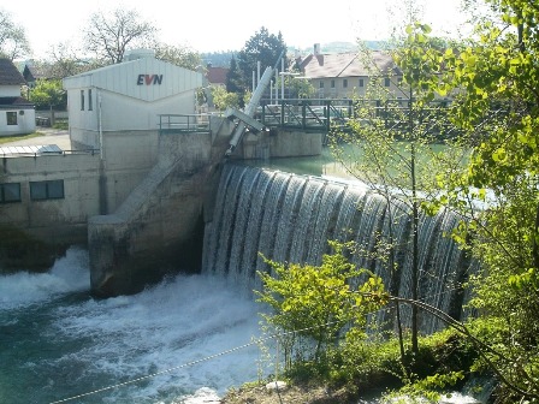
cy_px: 202
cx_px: 270
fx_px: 592
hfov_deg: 49.0
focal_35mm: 38
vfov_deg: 37.7
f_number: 4.4
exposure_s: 1/400
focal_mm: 6.3
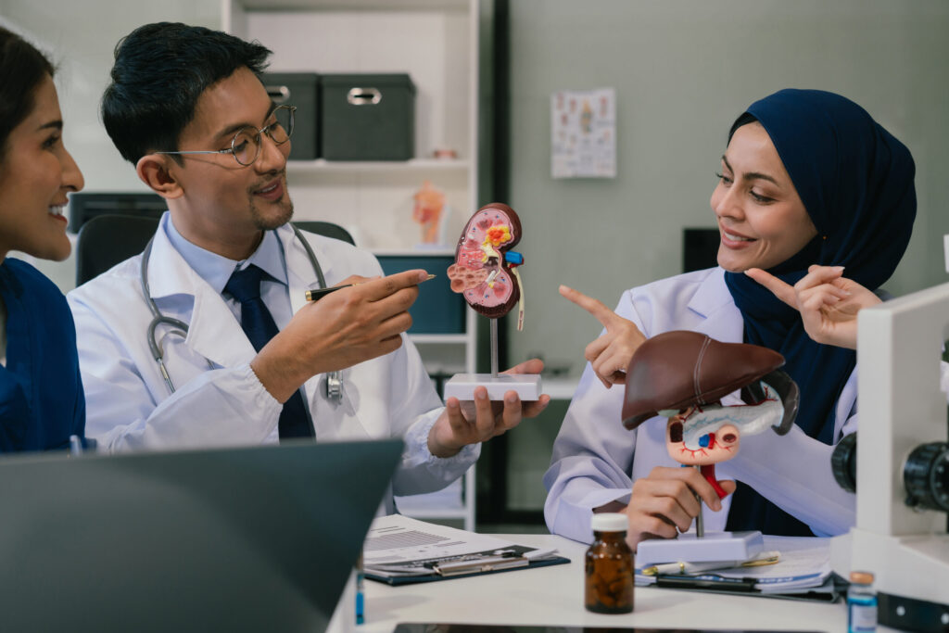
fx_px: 1318
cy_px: 316
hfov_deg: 39.6
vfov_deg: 27.0
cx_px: 474
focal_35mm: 50
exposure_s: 1/160
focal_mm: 50
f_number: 3.5
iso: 400
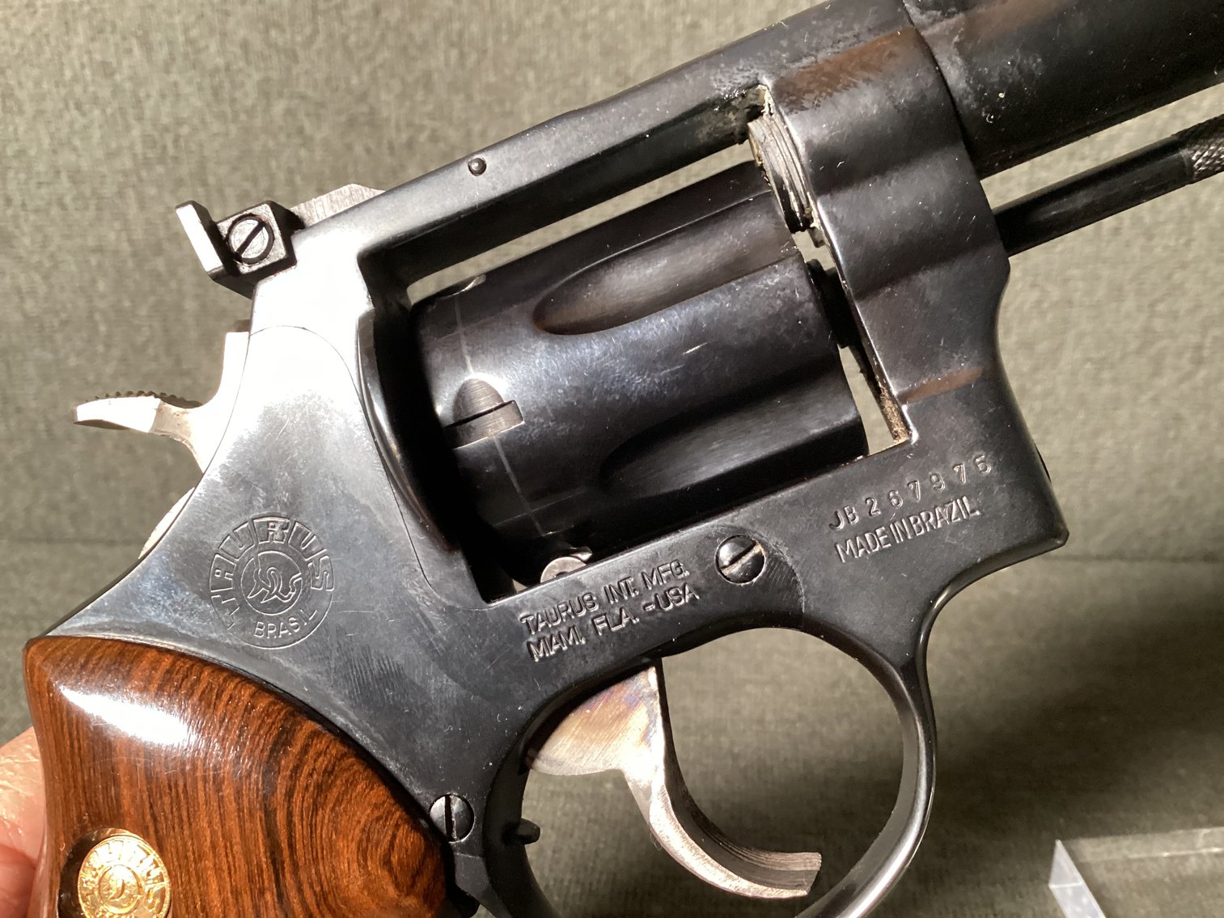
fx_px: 1096
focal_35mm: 31
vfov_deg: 45.4
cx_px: 612
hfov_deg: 58.3
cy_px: 459
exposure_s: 1/40
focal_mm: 3.3
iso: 400
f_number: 2.4
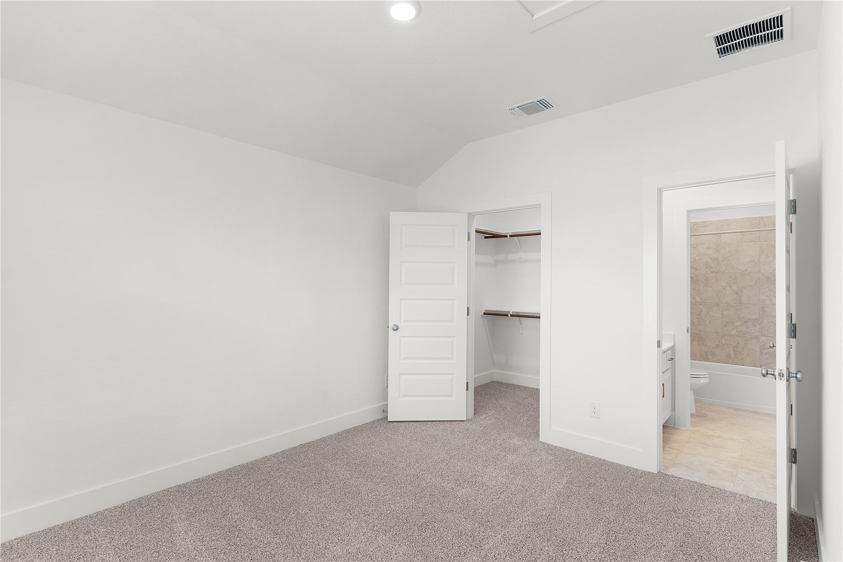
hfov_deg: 93.3
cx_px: 422
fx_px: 398
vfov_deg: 70.4
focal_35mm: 17
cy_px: 281
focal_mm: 17
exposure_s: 1/2
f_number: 9
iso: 100
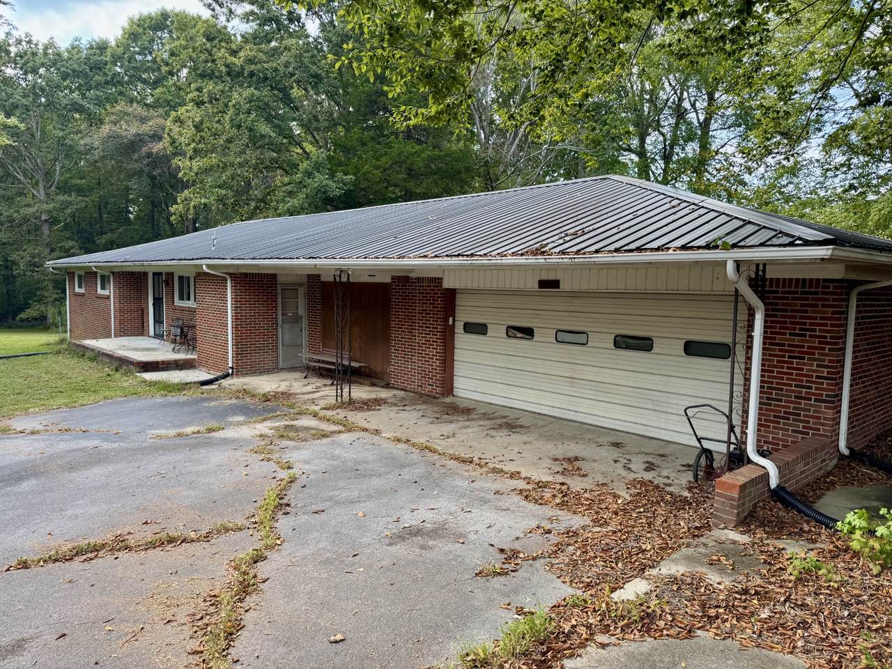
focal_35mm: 24
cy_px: 334
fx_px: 618
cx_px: 446
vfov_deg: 56.8
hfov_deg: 71.6
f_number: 1.78
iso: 80
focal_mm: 6.76
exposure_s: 1/514
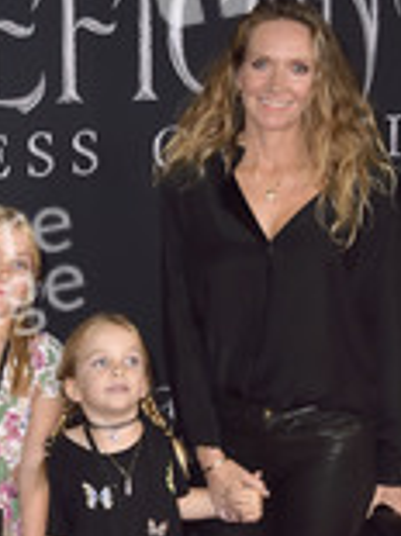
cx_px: 9
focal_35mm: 154
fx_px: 2382
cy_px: 463
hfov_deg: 9.6
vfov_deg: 12.8
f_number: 7.1
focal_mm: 62
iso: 500
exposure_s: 1/250
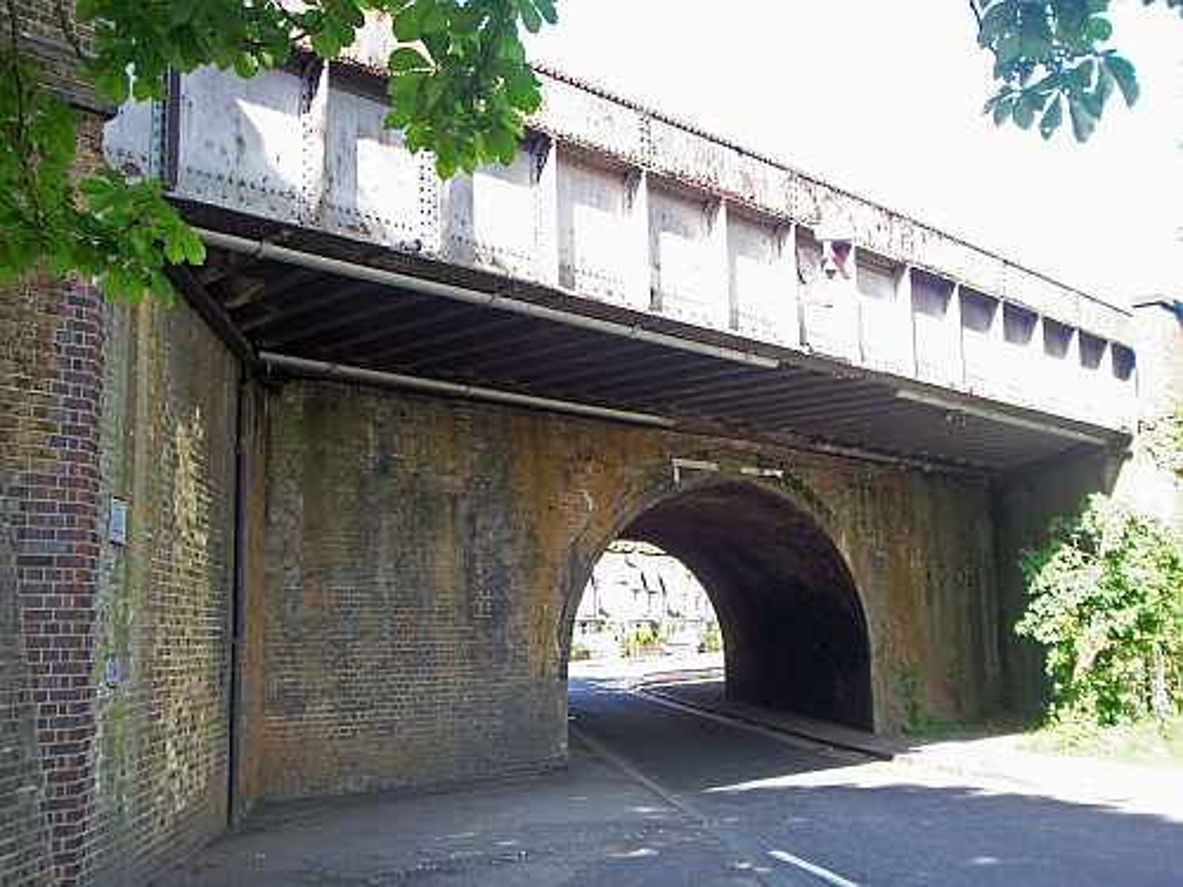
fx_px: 1333
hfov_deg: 47.9
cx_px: 592
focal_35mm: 39
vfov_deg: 36.8
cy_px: 444
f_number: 3.9
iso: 80
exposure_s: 1/60
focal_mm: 6.4
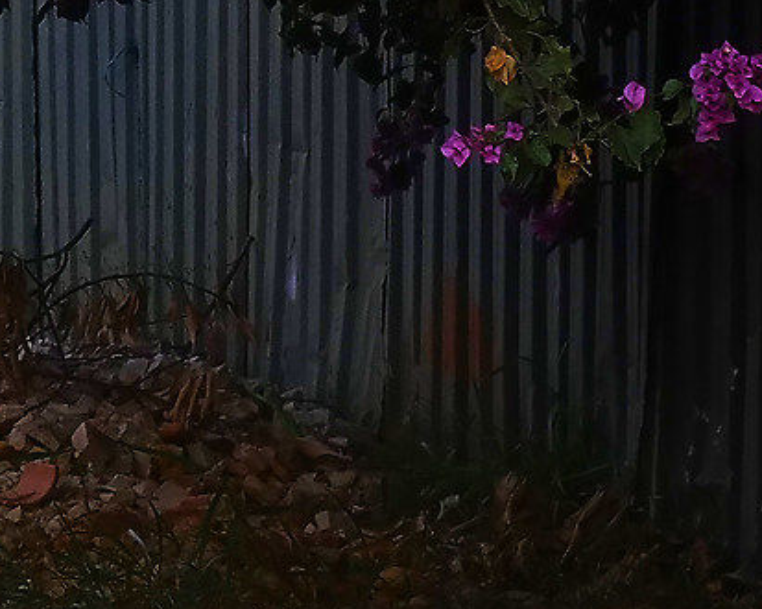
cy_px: -461
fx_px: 6515
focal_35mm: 289
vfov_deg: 5.3
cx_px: -456
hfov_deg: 6.6
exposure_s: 1/60
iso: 500
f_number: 2.8
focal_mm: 35
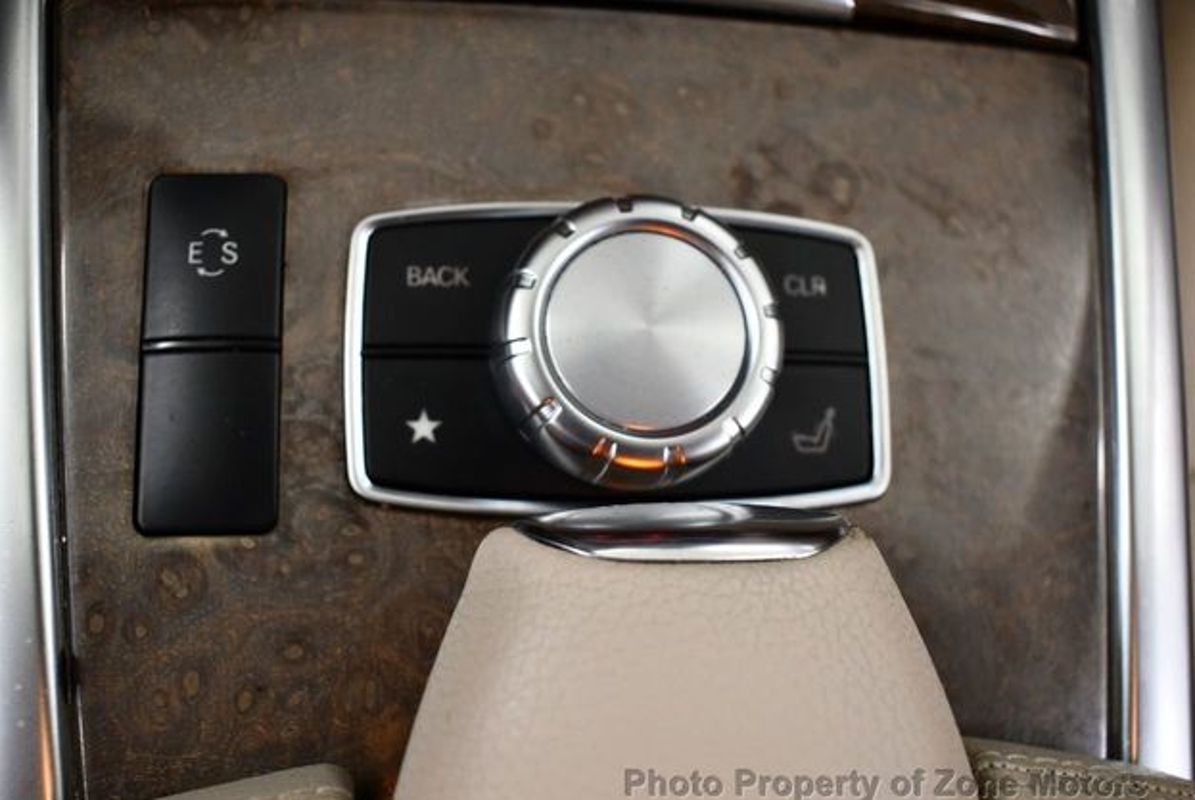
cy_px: 410
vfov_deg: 36.0
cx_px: 597
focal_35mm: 37
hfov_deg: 51.8
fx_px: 1230
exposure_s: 1/125
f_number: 3.5
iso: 1100
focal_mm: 18
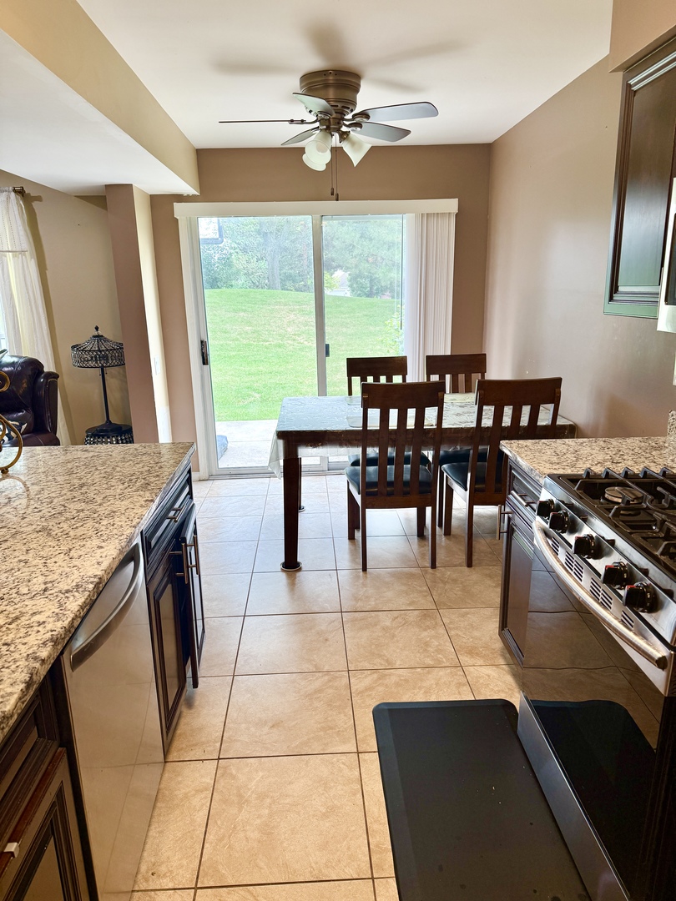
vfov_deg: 71.6
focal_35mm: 24
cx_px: 338
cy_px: 450
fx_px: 625
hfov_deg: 56.8
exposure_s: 1/129
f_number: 1.78
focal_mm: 6.76
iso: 80
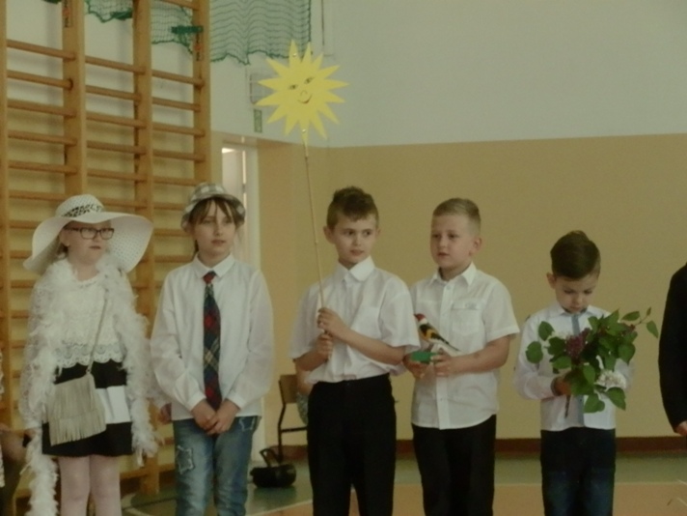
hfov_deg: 15.8
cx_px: 344
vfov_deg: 11.9
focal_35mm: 125
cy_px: 258
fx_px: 2481
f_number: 4.1
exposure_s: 1/50
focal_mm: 22.38
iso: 800
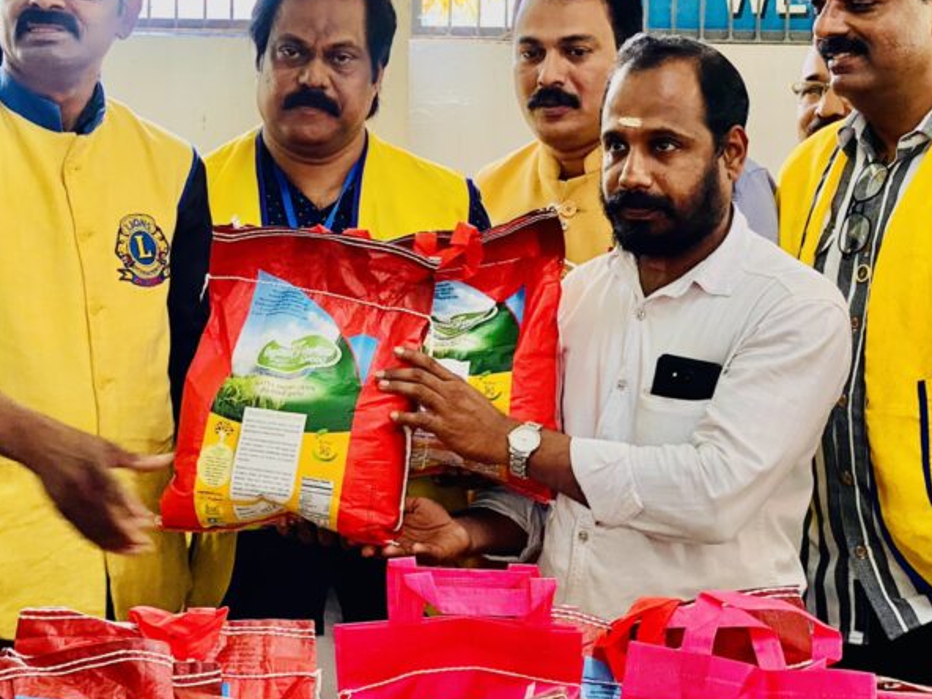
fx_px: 2423
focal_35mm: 90
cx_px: 392
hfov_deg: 21.8
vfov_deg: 16.4
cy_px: 233
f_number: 2
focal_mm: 6
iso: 80
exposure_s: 1/50
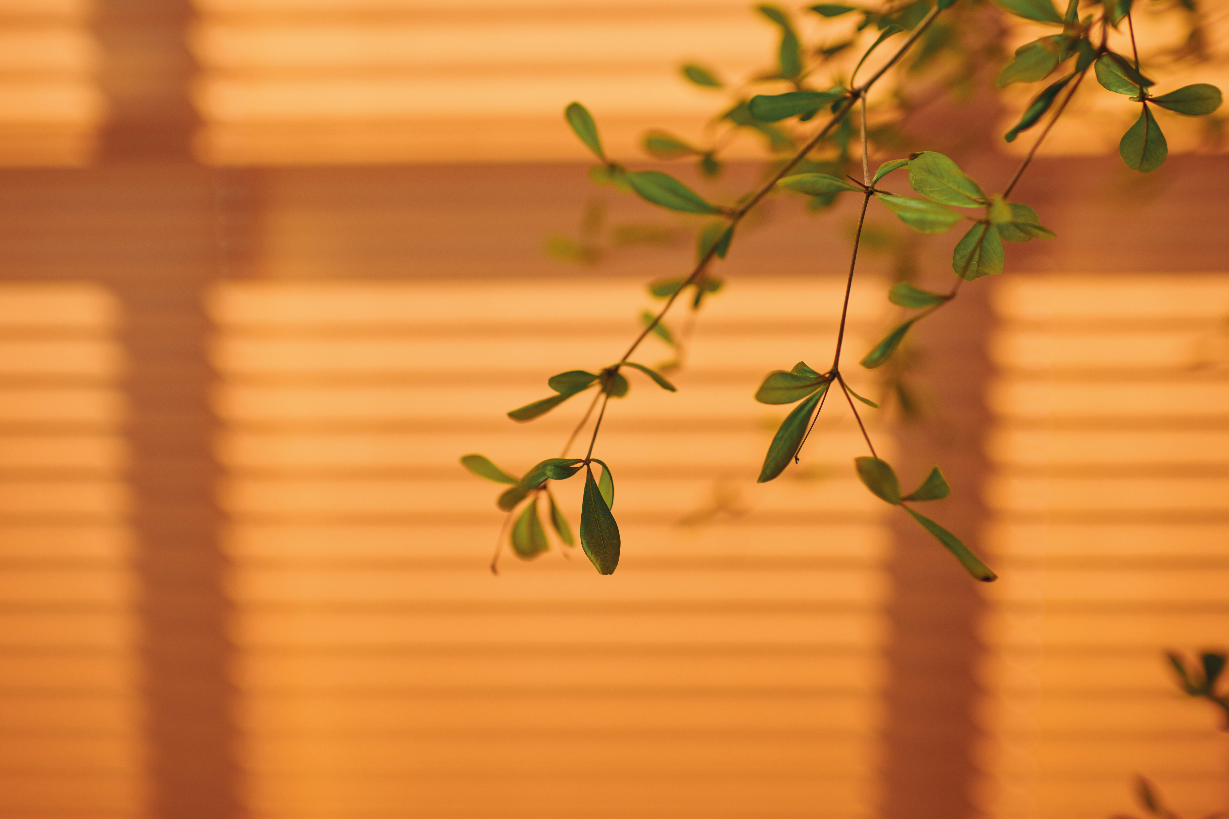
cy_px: 341
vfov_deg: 31.1
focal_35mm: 43
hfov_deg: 45.4
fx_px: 1468
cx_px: 617
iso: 64
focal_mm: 35
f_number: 2.2
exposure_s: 1/320
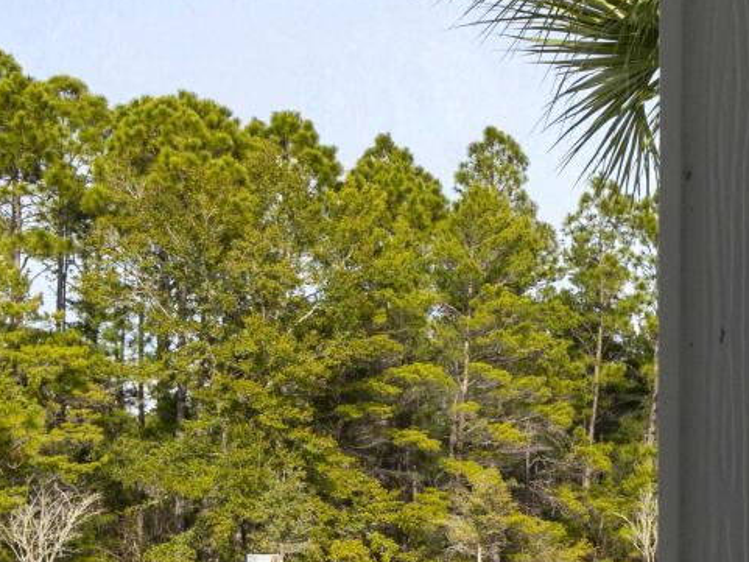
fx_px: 2208
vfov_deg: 14.3
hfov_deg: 17.5
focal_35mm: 102
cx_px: 1085
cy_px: 528
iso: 100
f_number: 7.1
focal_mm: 17
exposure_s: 1/320
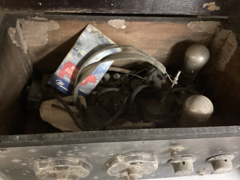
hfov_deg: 58.3
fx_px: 215
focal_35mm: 31
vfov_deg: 45.4
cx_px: 120
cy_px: 90
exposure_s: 1/15
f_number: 2.4
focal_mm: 3.3
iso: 800
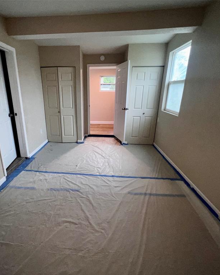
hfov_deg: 76.4
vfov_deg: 89.6
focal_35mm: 17
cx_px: 92
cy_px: 138
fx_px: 138
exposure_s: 1/66
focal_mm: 1.57
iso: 64
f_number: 1.8
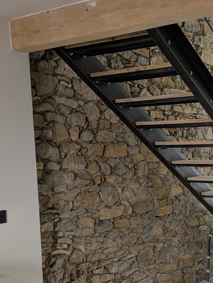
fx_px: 467
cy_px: 184
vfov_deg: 33.5
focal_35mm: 57
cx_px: 213
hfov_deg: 24.5
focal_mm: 5.43
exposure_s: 1/267
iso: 37
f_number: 1.89
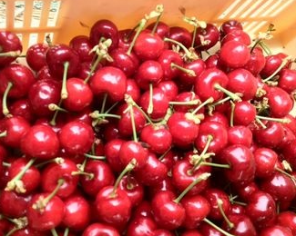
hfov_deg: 43.6
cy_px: 119
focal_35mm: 42
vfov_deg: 35.7
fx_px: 368
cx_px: 120
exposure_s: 1/199
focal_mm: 4.28
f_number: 2.4
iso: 64
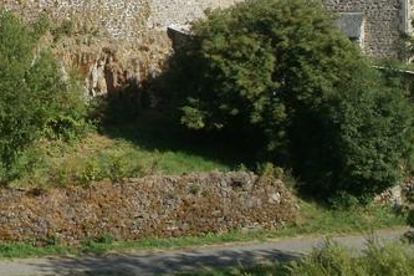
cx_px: 14
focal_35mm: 90
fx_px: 1035
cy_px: -66
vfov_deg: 14.6
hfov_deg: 21.9
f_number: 5.6
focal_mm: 6.3
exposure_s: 1/320
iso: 100
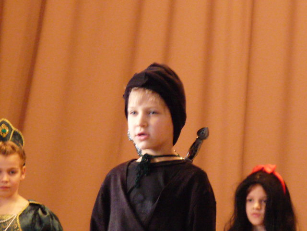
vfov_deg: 3.8
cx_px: 154
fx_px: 3450
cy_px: 116
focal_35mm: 389
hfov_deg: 5.1
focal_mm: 38.8
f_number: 3.7
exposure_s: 1/8
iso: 800
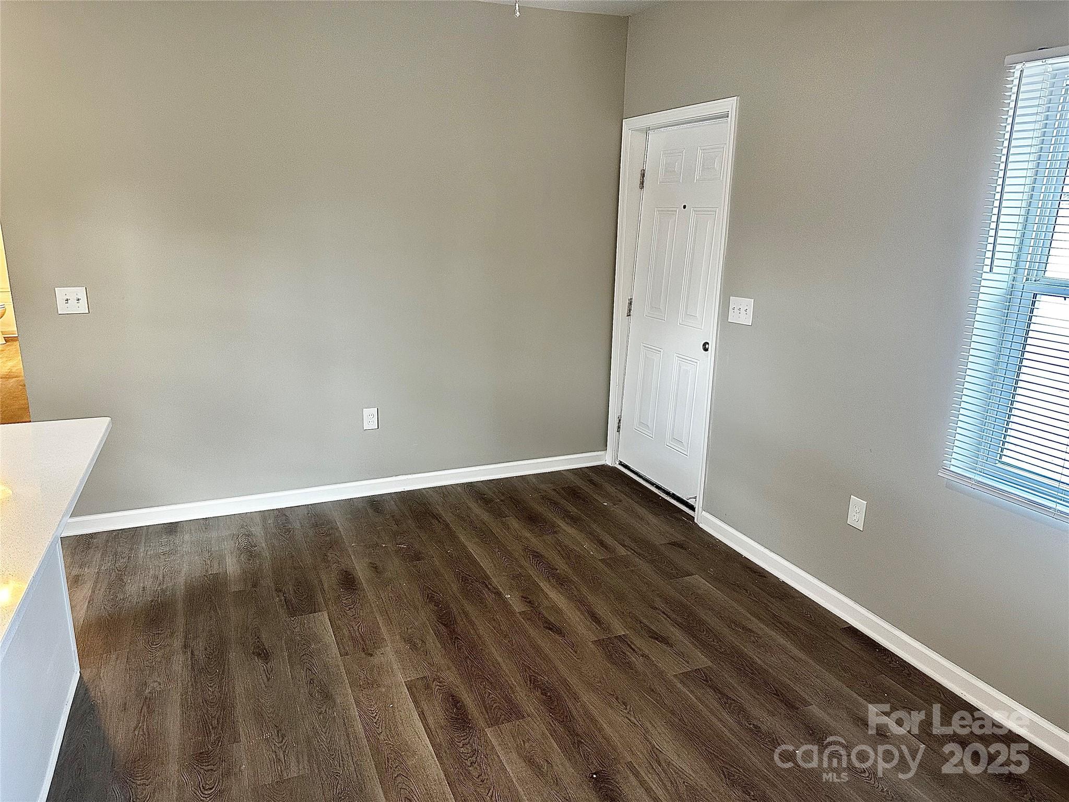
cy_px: 401
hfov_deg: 71.6
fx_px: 741
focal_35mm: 24
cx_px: 534
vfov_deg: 56.8
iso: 200
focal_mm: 6.86
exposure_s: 1/60
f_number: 1.78
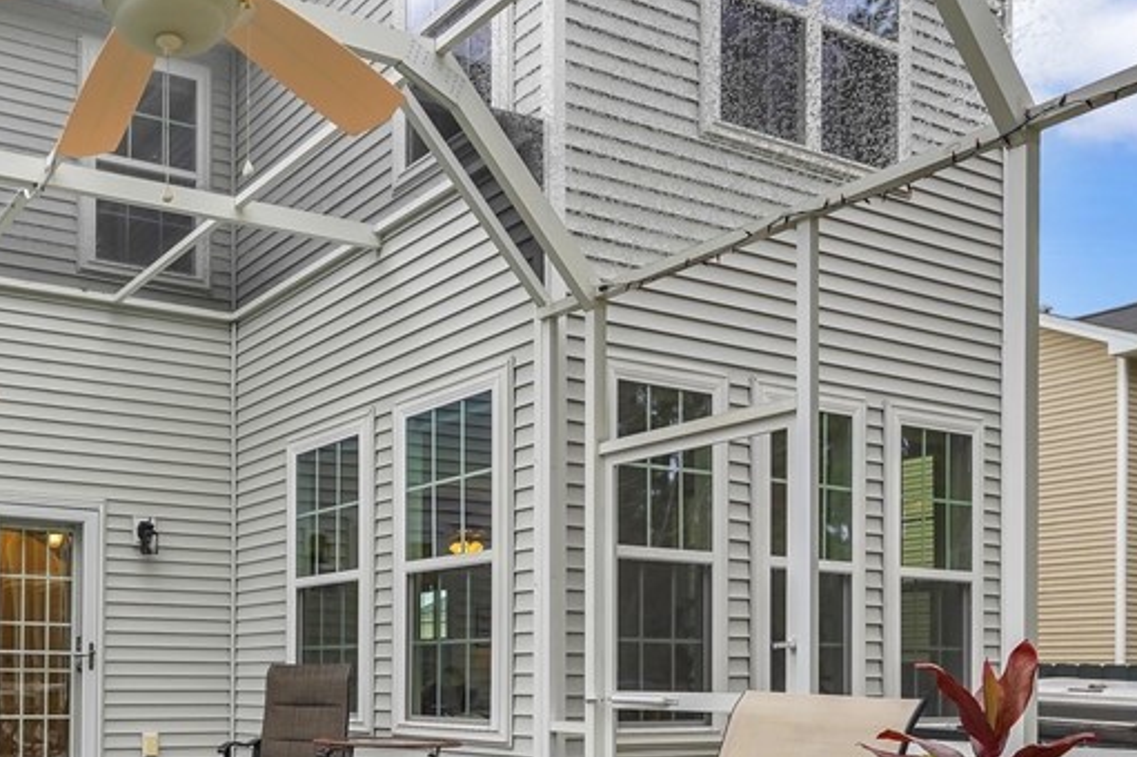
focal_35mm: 35
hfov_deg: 48.7
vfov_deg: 35.1
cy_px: 707
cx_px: 116
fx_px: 1107
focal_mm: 16.5
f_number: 9
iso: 400
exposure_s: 1/80
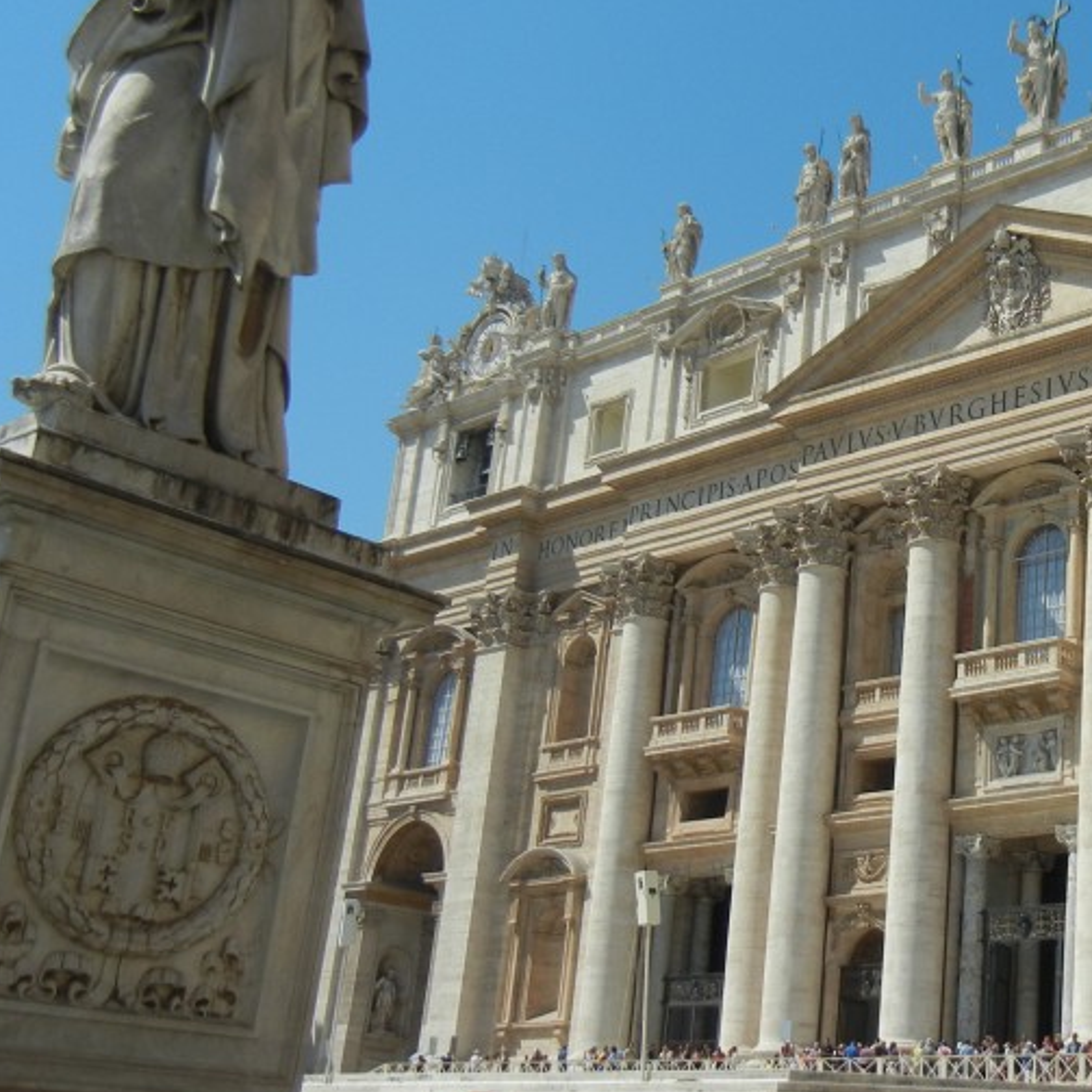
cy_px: 534
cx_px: 1007
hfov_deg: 30.1
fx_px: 1927
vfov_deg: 31.6
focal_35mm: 54
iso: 160
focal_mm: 5.4
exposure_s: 1/533
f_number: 7
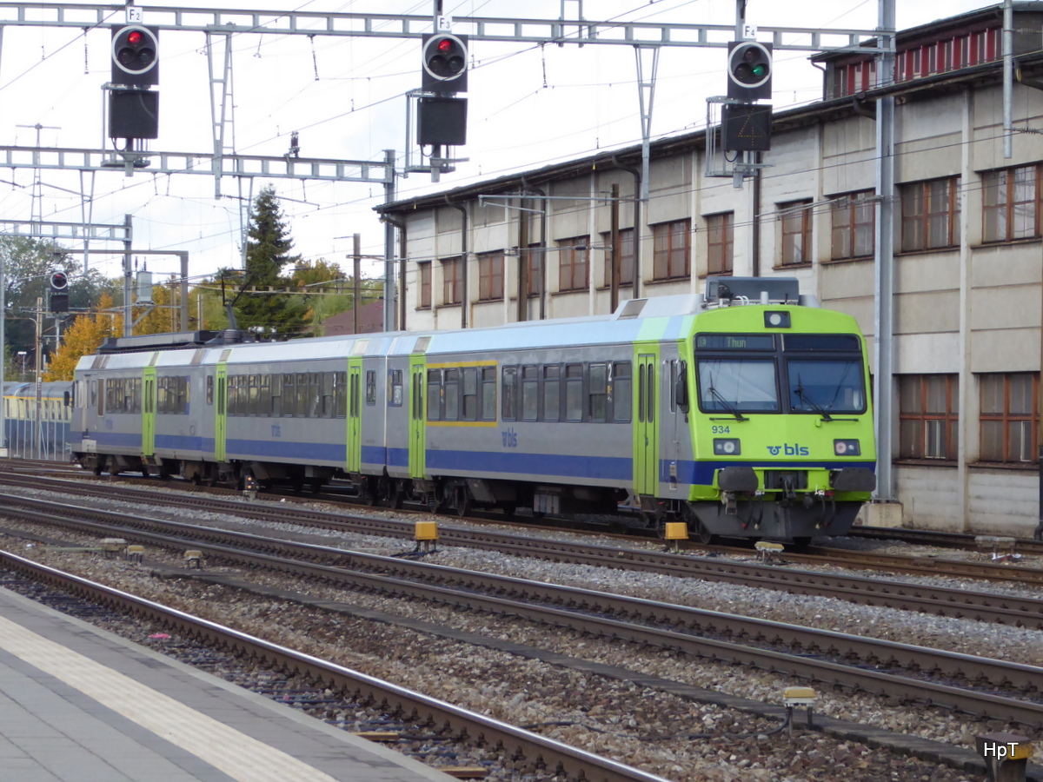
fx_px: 4550
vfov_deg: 9.8
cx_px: 522
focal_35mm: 151
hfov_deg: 13.1
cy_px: 391
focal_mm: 27.1
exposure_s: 1/500
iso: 400
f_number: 5.4
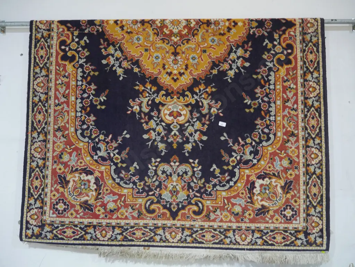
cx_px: 178
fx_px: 308
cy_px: 134
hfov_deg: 59.9
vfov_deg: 46.8
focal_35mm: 30
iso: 1600
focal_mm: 15
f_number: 3.6
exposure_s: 1/60
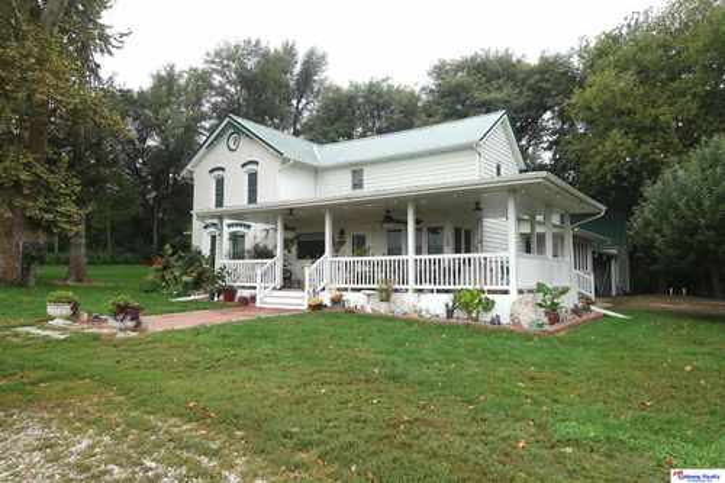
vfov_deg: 53.1
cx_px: 362
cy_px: 242
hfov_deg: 73.8
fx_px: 483
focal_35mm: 24
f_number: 4
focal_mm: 8.8
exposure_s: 1/250
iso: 125
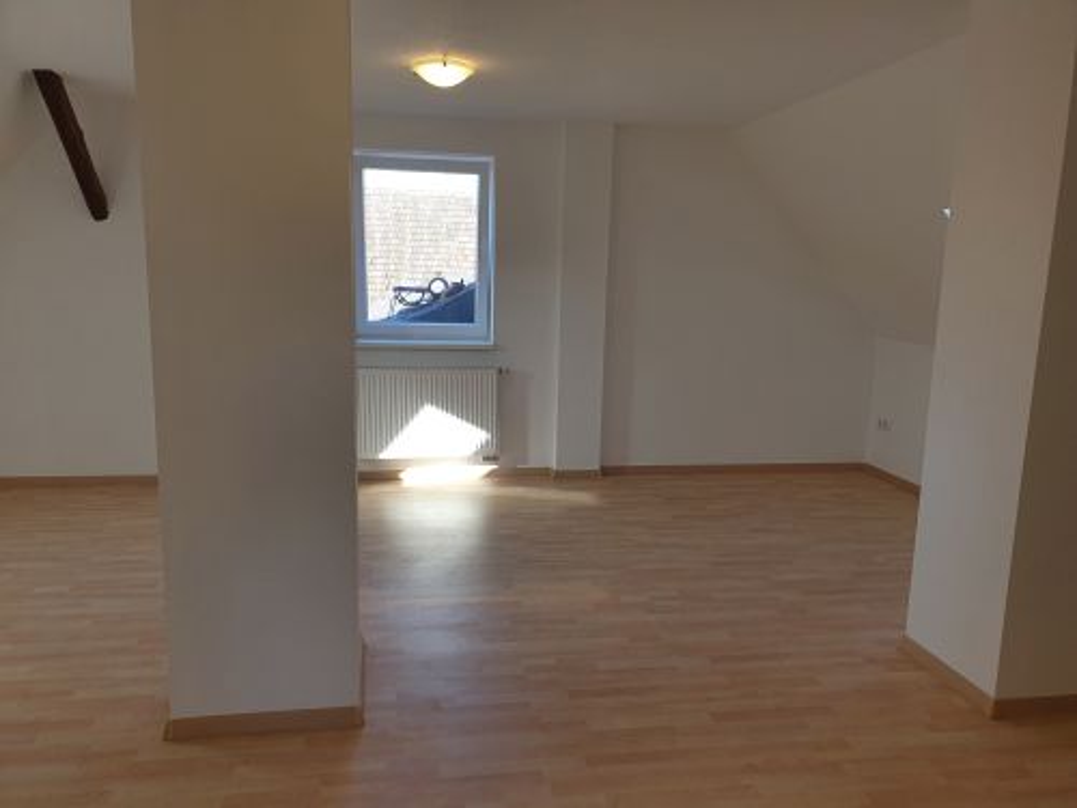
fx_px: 809
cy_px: 404
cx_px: 538
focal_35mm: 26
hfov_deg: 67.3
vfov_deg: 53.1
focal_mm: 4.3
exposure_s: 1/145
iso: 50
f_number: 2.4
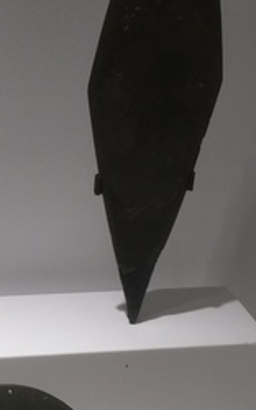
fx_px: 805
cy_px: 277
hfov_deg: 17.5
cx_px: -26
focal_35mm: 72
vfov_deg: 28.4
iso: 25
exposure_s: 1/100
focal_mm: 4.15
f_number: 2.2
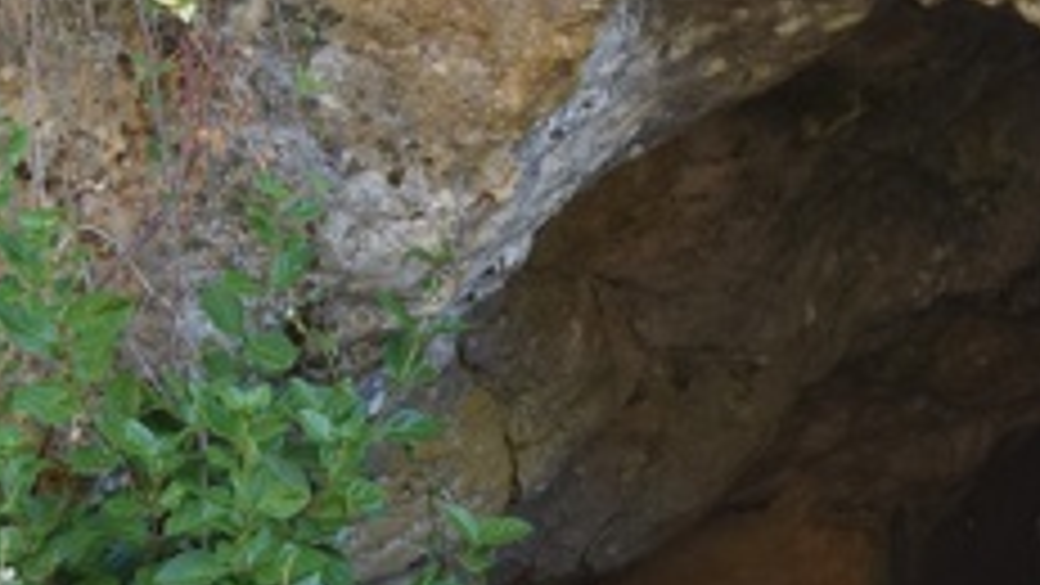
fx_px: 5047
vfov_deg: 6.6
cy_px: 369
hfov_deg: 11.7
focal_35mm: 183
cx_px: 999
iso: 400
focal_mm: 22
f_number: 5
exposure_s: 1/100
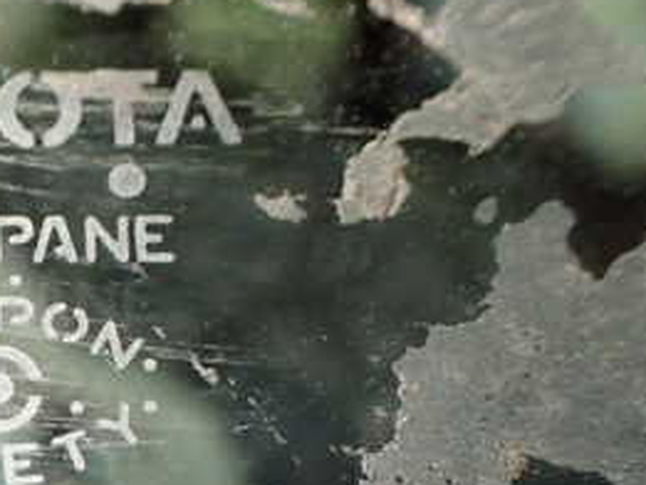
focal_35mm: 69
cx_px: 0
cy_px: 542
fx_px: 1288
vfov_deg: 20.3
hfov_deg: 26.6
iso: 640
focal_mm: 5.4
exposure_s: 1/125
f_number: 2.3
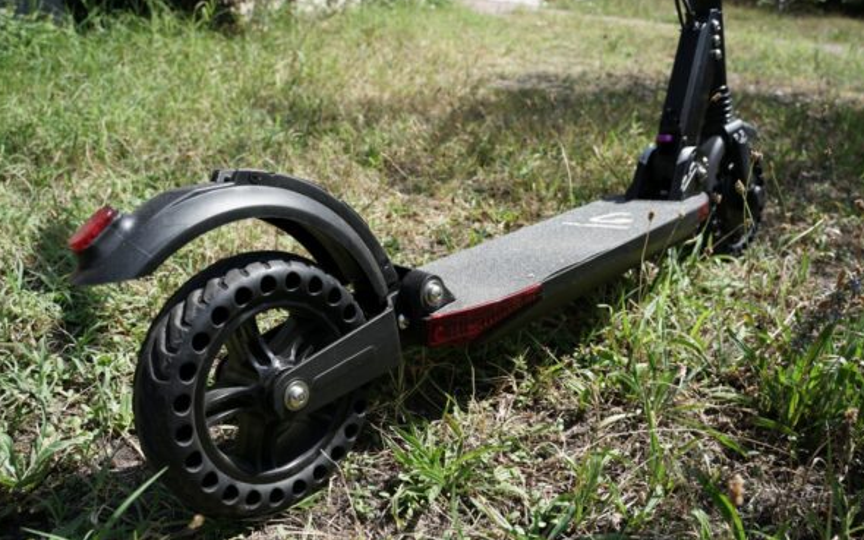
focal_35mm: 29
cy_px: 284
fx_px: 683
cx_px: 433
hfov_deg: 64.6
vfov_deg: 43.2
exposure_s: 1/125
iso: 100
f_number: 8
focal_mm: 28
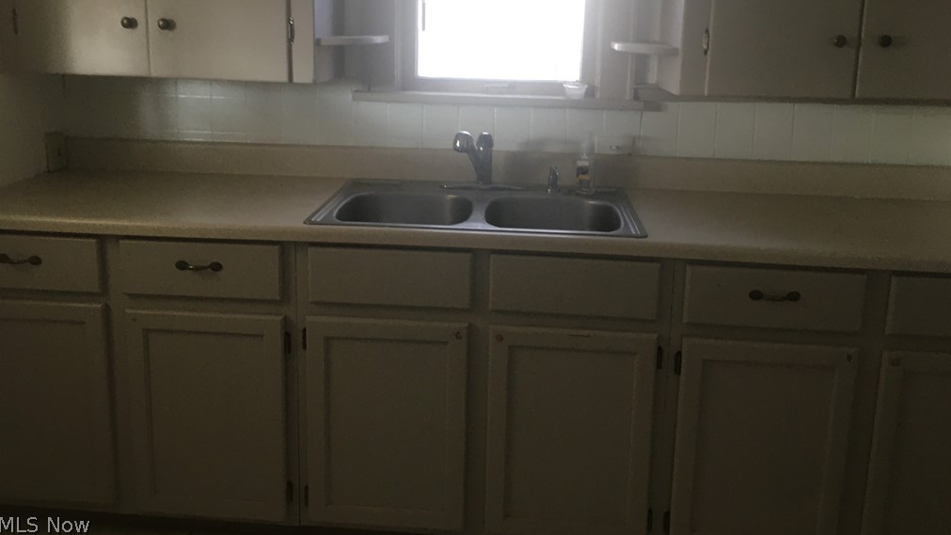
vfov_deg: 36.3
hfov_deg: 61.0
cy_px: 180
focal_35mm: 32
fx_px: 807
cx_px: 474
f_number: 2.2
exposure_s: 1/30
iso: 80
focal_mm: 4.15
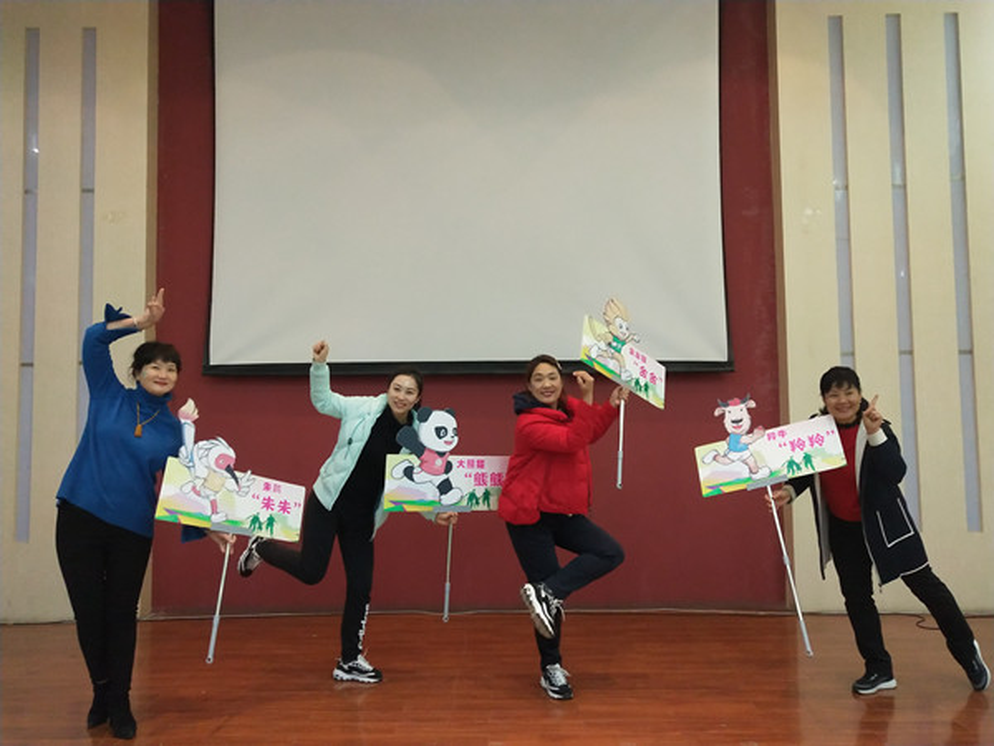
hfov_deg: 60.0
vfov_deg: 46.8
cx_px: 497
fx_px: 861
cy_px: 373
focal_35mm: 30
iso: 379
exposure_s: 1/33.3
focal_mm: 3.95
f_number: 1.8
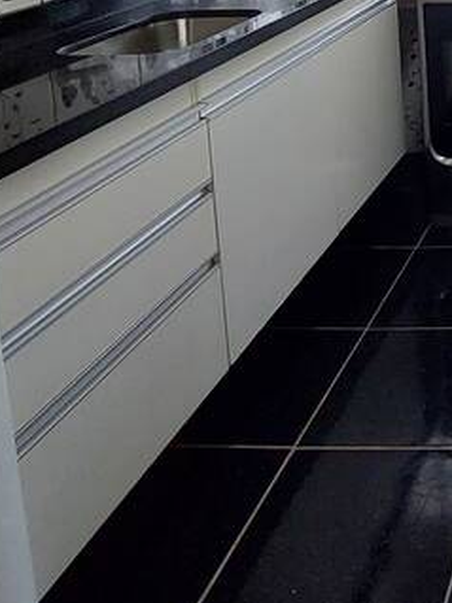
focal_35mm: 44
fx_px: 767
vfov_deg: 37.0
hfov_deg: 25.5
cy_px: -42
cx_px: 662
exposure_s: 1/60
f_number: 2.2
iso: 125
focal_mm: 1.74
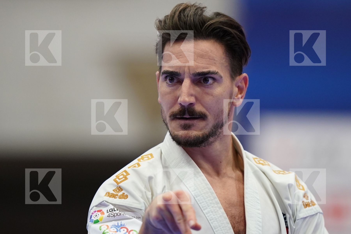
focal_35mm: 600
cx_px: 176
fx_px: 5850
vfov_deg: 2.3
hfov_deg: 3.4
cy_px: 117
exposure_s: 1/500
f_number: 2.8
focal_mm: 400
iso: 2500
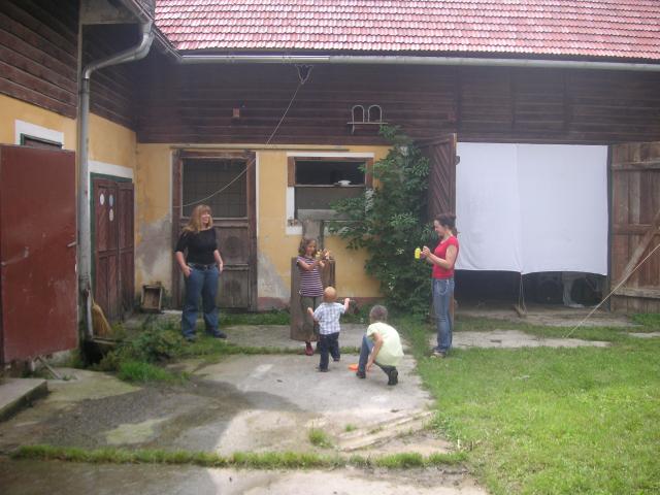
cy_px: 248
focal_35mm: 37
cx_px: 330
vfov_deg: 38.7
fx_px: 705
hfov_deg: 50.1
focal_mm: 6.1
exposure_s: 1/350
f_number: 2.8
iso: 50
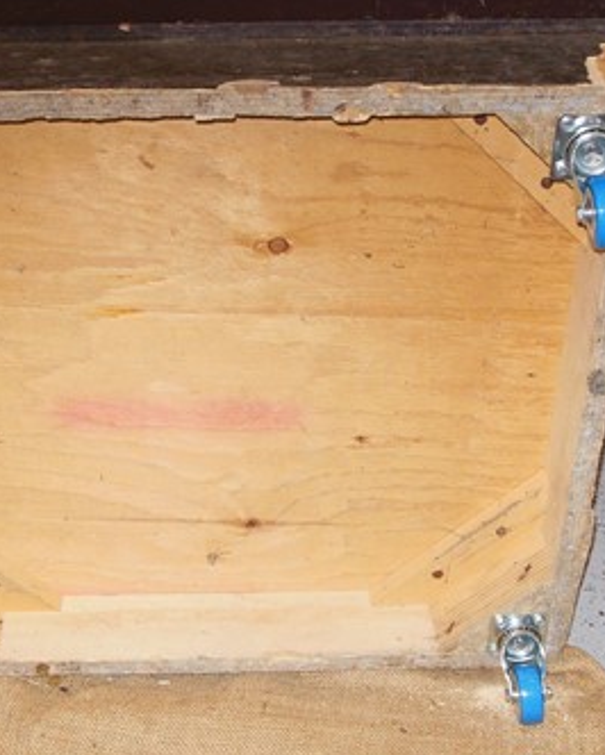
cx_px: 205
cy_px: 375
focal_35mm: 50
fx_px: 1118
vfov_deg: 37.3
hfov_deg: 30.1
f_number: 3.6
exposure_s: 1/30
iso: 250
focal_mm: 6.8
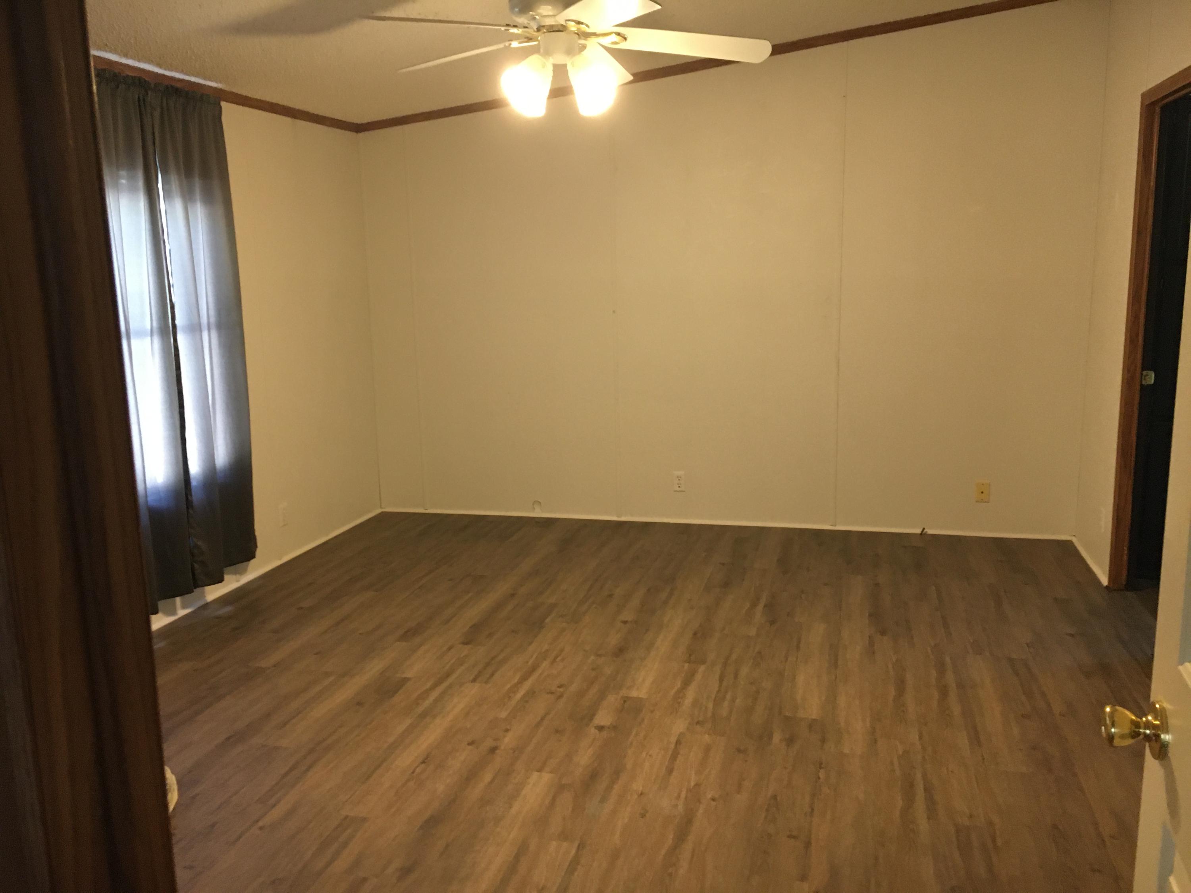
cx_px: 596
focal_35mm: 29
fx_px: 998
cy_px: 446
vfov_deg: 48.2
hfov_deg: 61.7
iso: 200
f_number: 2.2
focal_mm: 4.15
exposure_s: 1/24
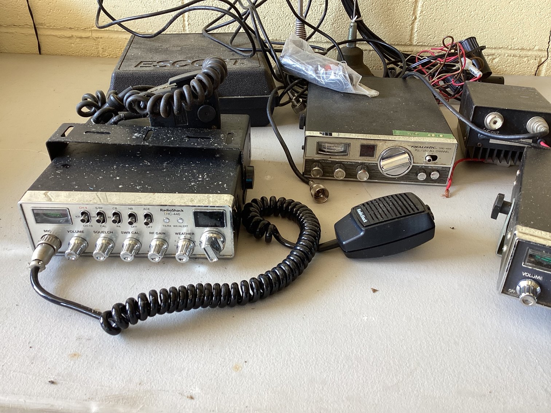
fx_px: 493
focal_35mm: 31
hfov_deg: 58.3
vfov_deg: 45.4
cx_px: 276
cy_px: 206
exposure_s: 1/60
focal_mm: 3.3
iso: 50
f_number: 2.4
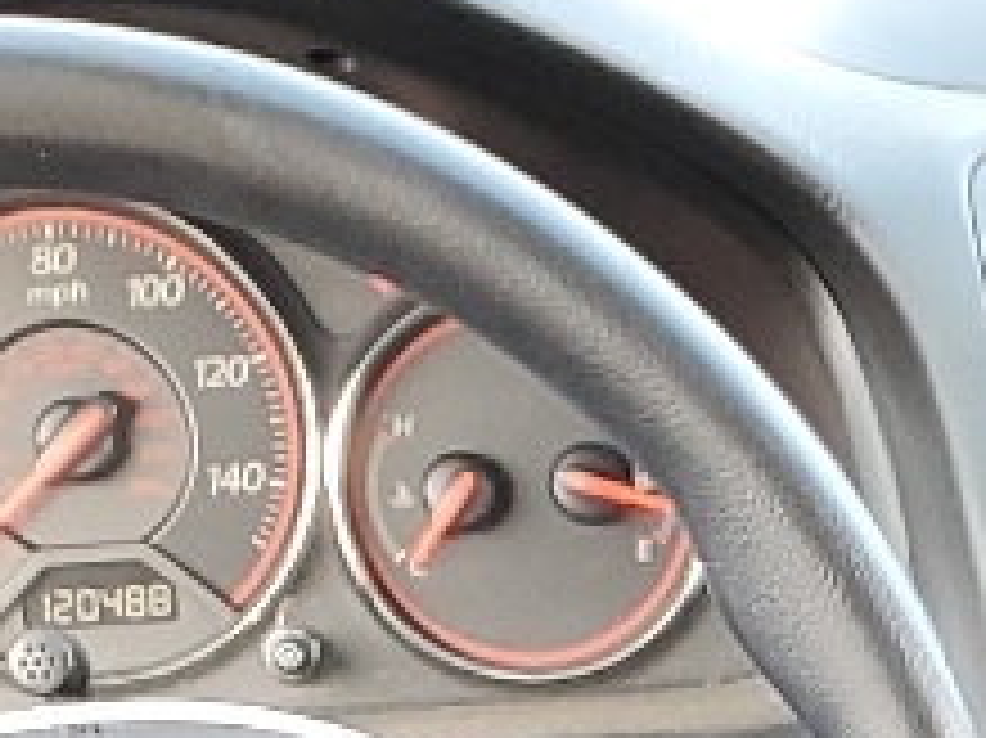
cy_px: 2452
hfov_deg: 10.0
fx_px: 5409
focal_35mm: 190
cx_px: 1576
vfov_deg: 6.8
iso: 59
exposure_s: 1/60.2
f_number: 1.5
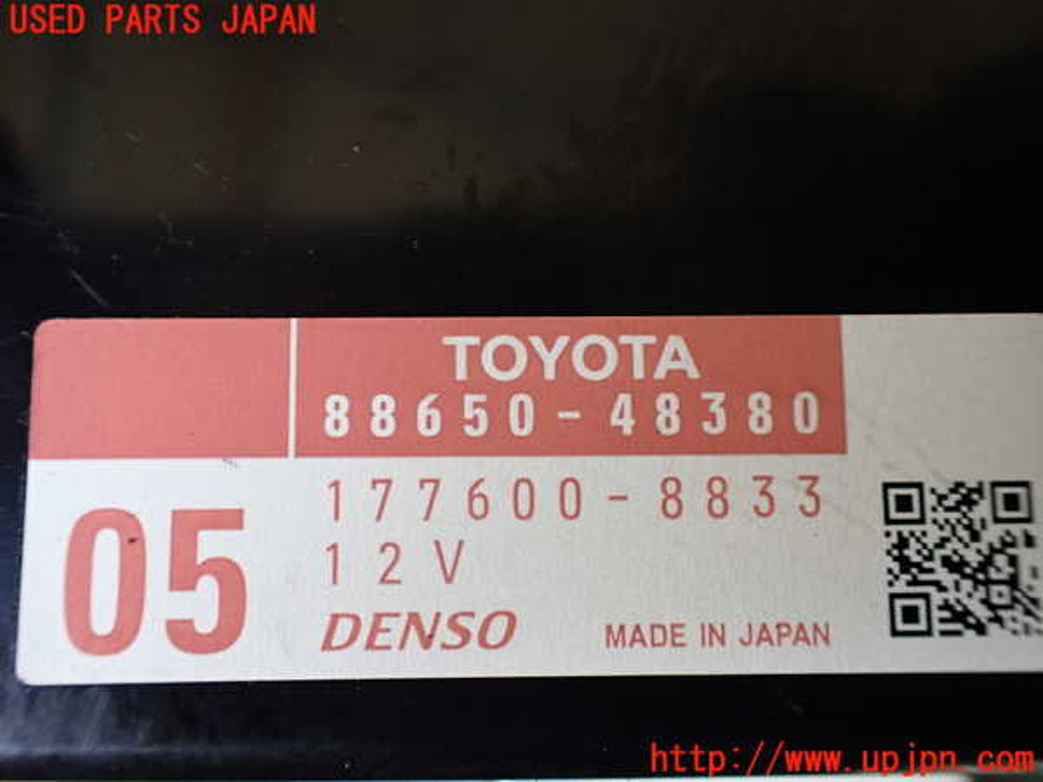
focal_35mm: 30
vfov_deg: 46.8
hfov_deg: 60.0
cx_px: 522
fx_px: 904
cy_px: 391
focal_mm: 5.4
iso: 250
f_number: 2.3
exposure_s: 1/125
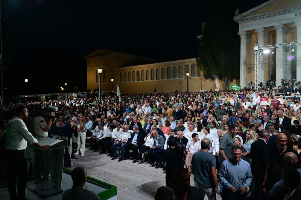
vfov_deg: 44.3
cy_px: 100
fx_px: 247
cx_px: 150
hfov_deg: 62.8
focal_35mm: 30
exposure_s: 1/320
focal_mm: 29.5
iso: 5000
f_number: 6.3
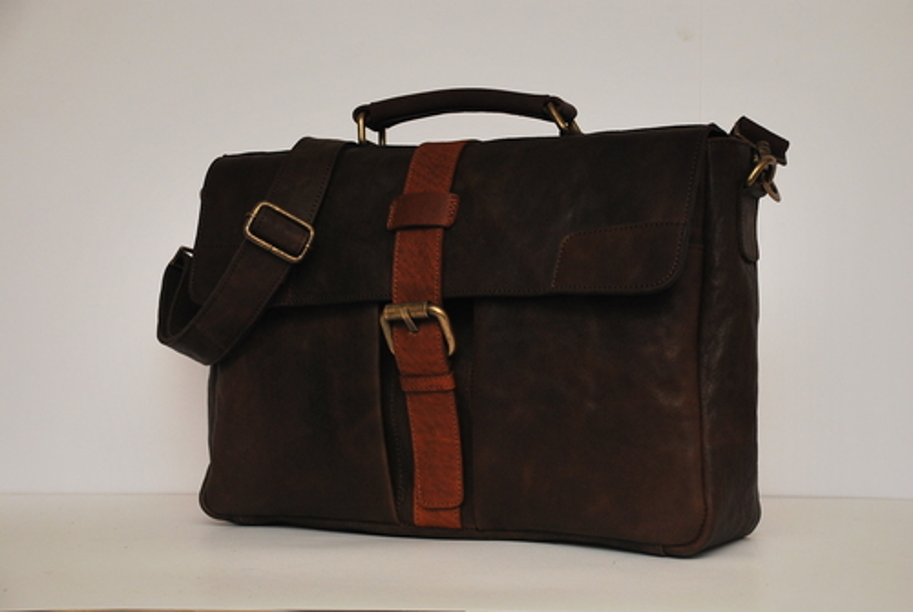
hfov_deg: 26.0
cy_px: 306
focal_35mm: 78
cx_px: 456
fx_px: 1981
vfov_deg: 17.6
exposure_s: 1/100
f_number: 5.6
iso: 400
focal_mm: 52
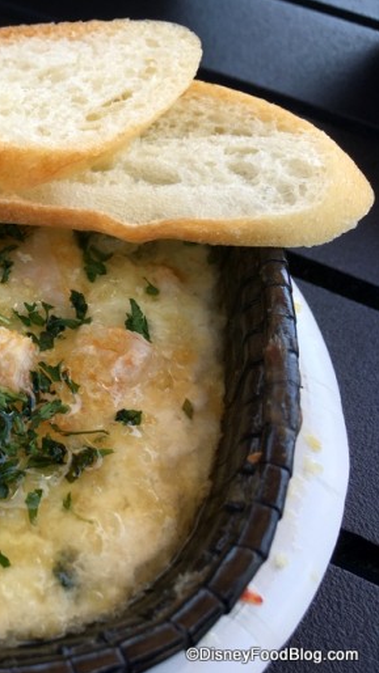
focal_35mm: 43
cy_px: 338
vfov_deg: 47.4
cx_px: -77
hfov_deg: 25.0
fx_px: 768
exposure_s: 1/292
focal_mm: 4.15
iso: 25
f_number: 2.2
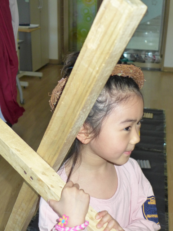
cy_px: 116
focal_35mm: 50
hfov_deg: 29.1
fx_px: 333
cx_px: 86
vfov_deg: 38.2
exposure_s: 1/250
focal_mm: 9.8
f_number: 1.9
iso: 500
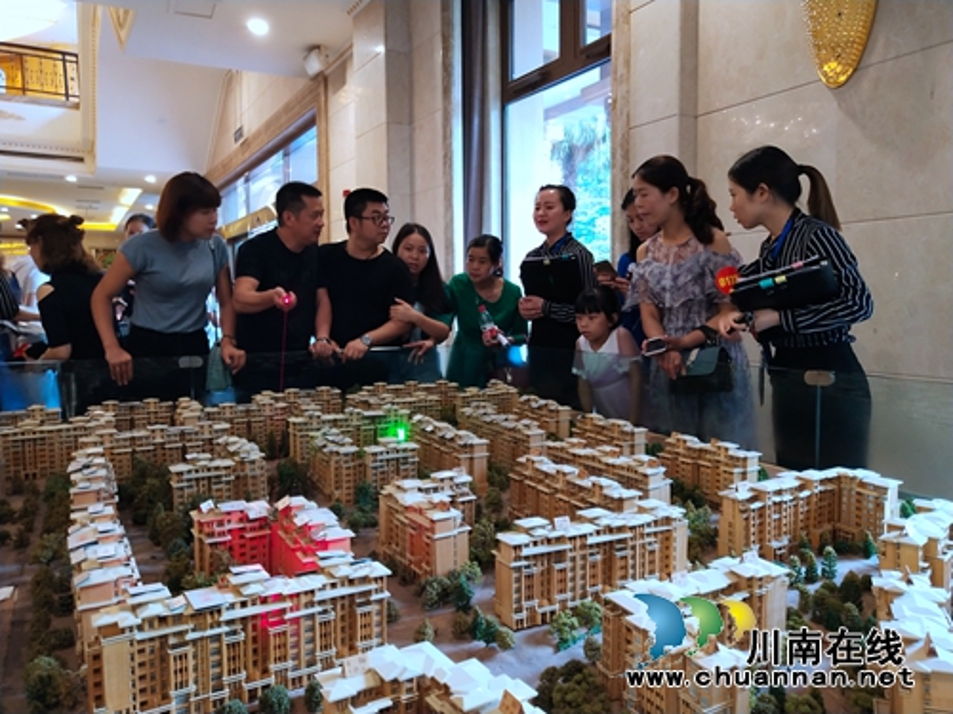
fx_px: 826
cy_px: 357
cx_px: 476
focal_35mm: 30
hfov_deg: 60.0
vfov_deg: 46.8
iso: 363
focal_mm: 3.95
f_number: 1.8
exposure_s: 1/33.3
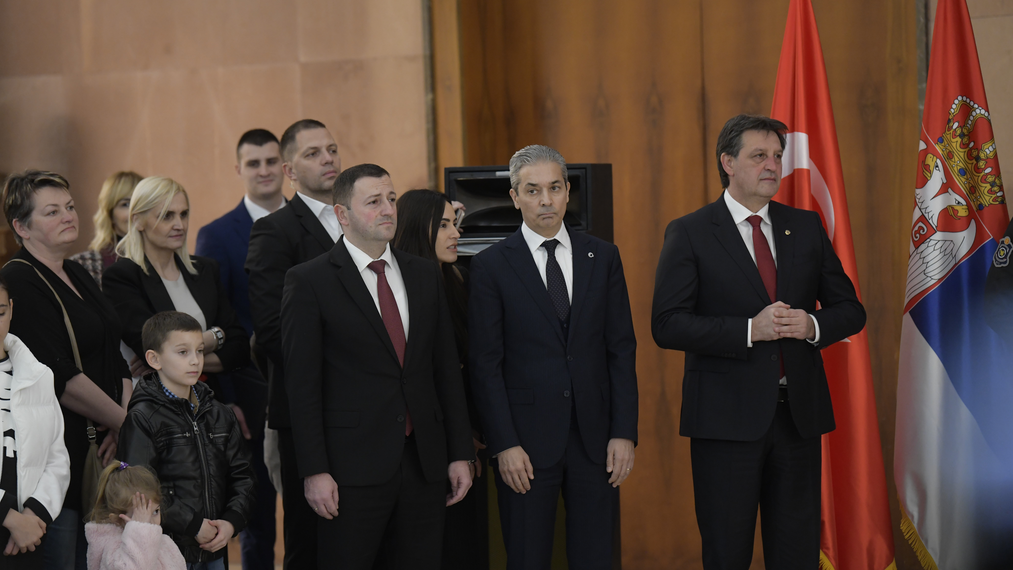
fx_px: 4083
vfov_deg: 8.0
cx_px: 506
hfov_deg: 14.1
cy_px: 252
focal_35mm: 152
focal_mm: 145
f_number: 3.2
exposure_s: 1/160
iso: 2500
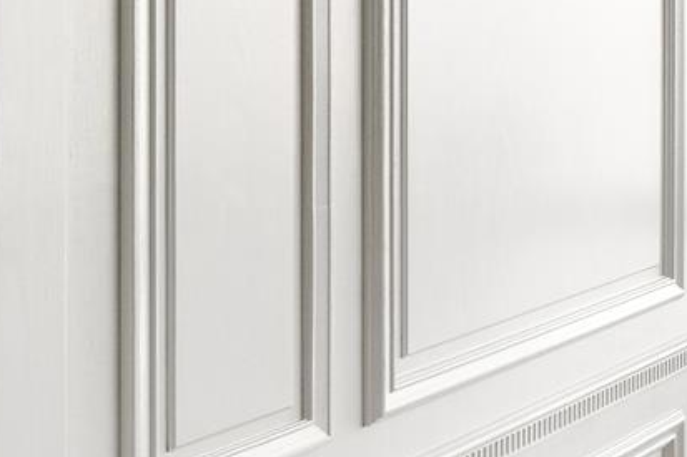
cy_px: 128
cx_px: 1574
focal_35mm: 79
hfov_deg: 15.8
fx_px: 1507
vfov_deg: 17.2
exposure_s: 1/8
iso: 1000
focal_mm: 17
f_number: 13
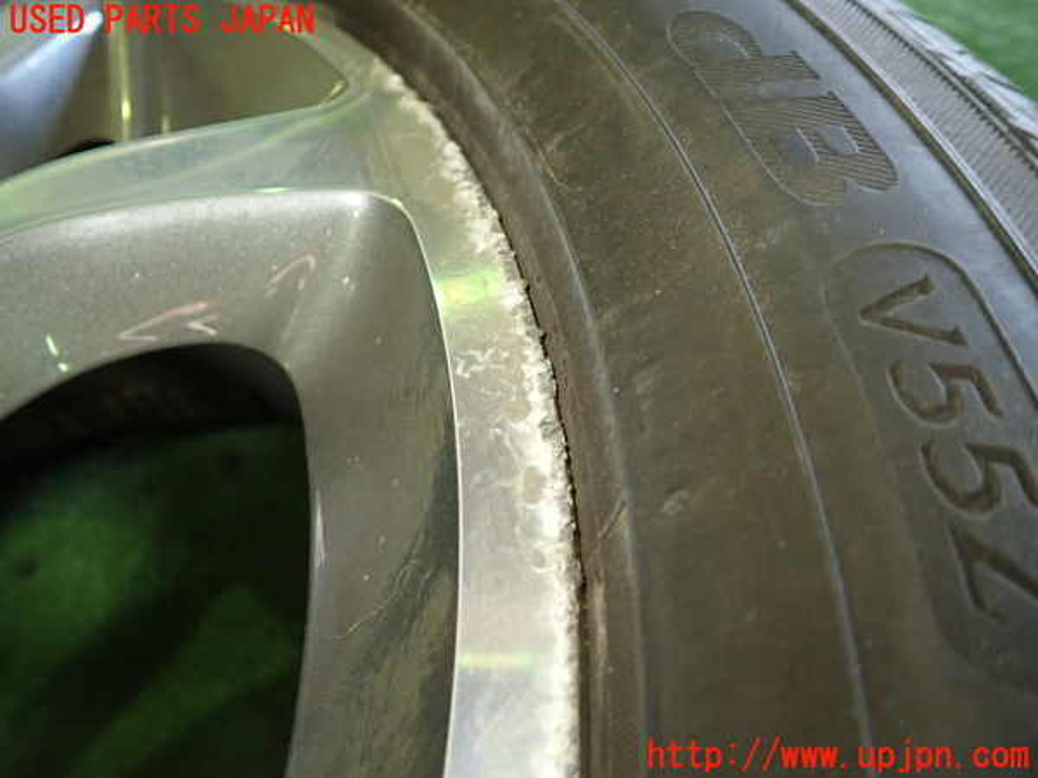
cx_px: 519
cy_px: 389
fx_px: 900
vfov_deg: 46.8
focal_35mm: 30
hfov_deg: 60.0
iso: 200
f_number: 2.3
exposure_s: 1/30
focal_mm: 5.4
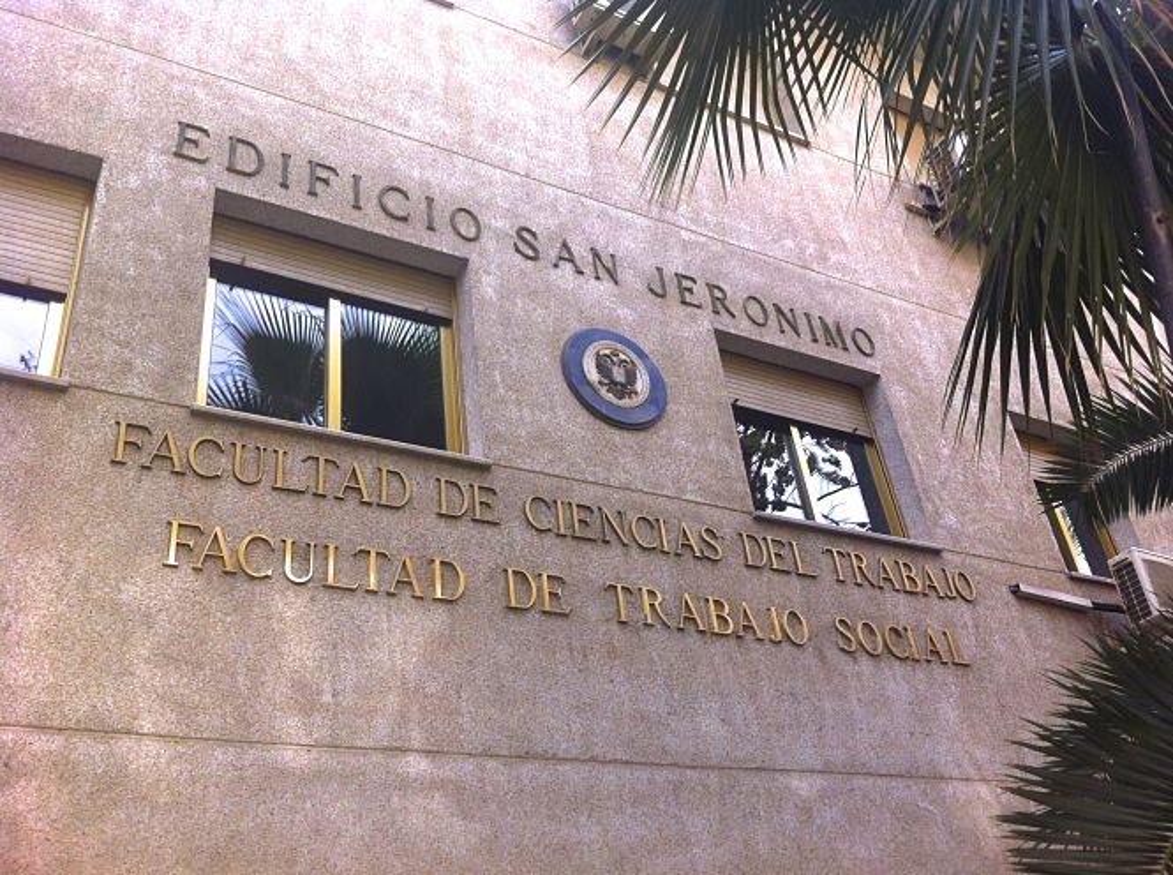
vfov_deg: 40.6
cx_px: 586
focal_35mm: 35
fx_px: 1184
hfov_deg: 52.7
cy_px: 438
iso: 80
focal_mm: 3.85
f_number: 2.8
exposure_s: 1/191
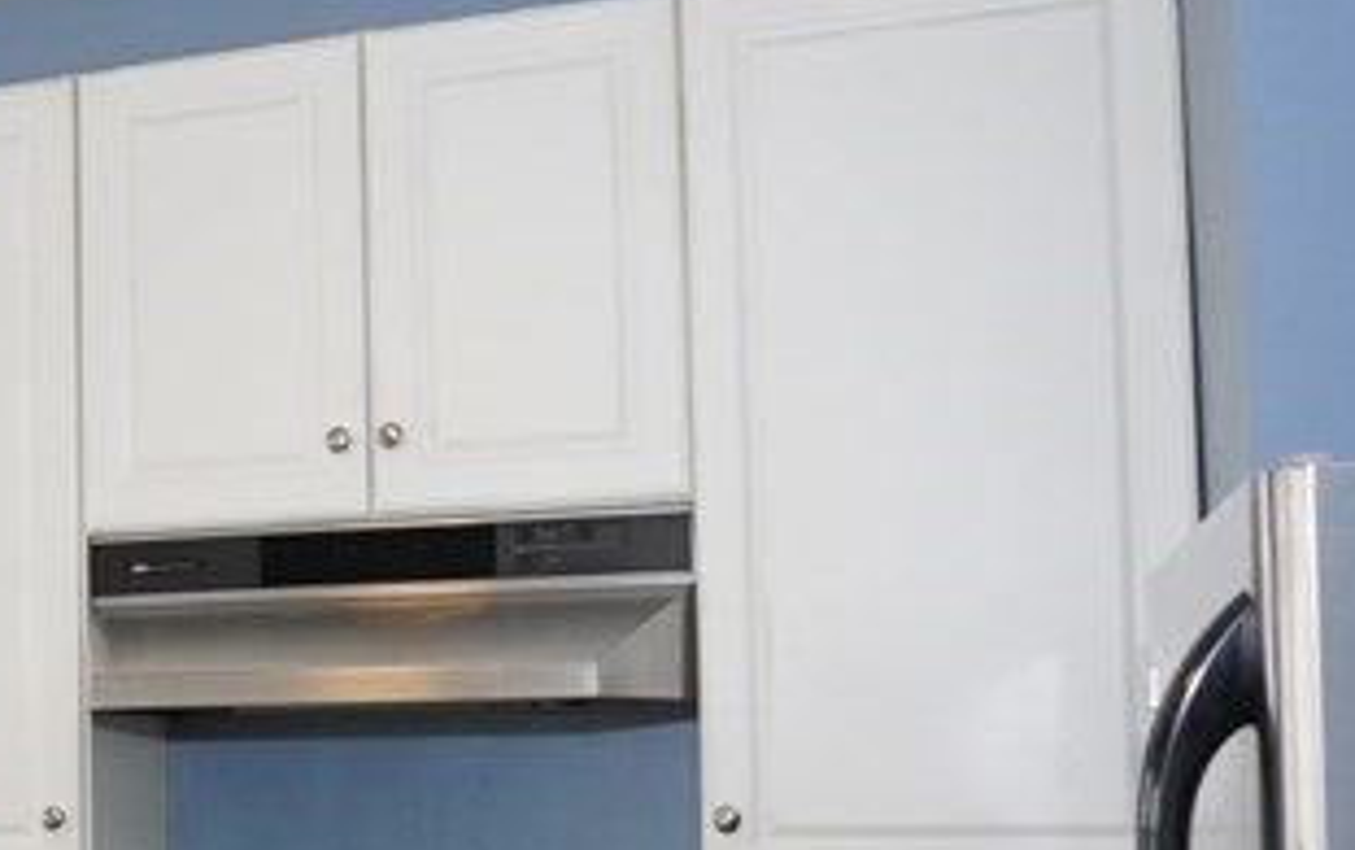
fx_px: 2107
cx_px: 9
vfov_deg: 22.5
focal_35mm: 57
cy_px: 689
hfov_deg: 32.8
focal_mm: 17
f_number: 4
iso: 1250
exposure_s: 1/160
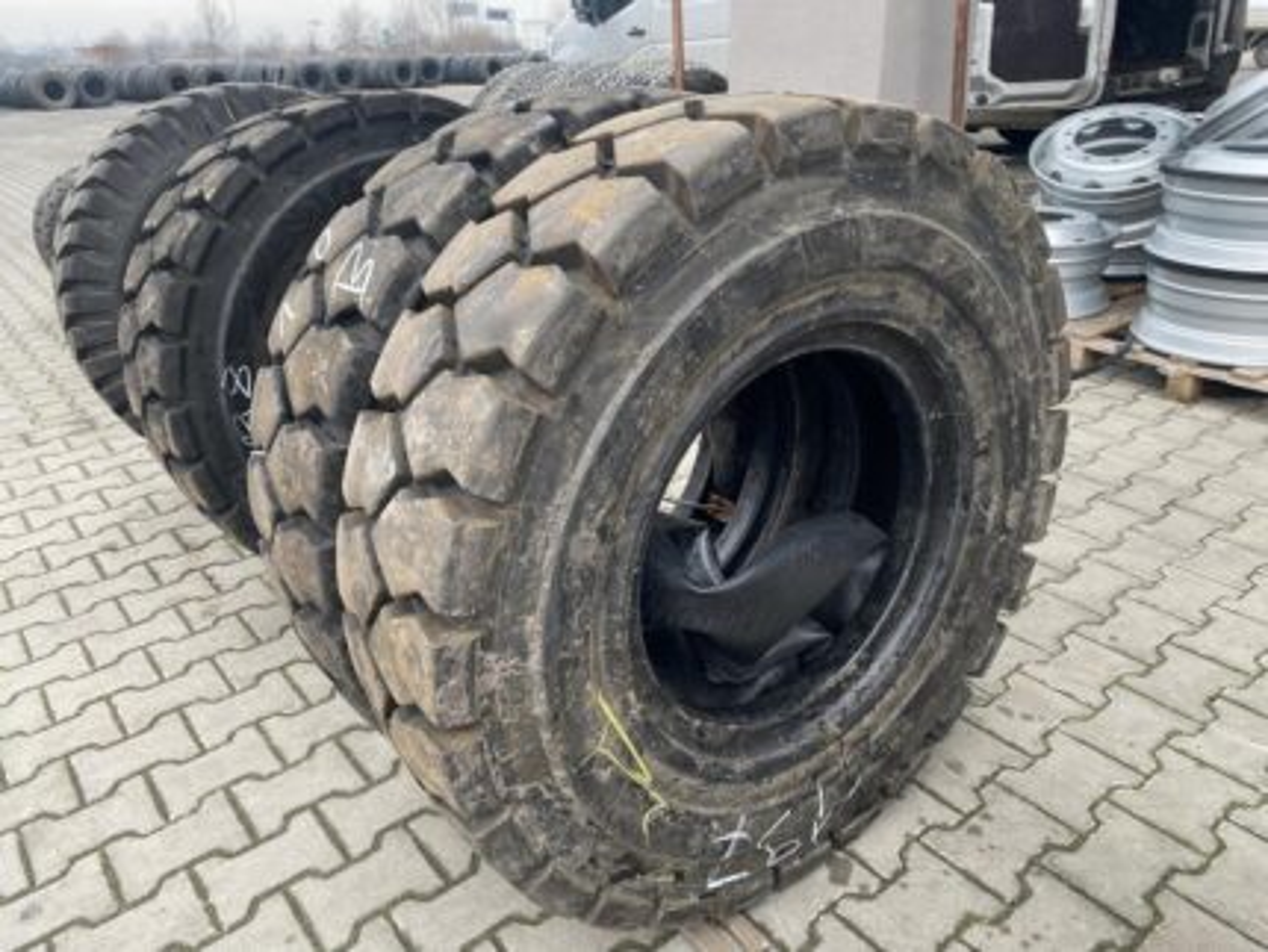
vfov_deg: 53.1
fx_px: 953
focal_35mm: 26
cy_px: 476
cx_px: 634
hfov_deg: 67.3
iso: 40
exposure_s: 1/122
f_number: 1.8
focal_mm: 4.25
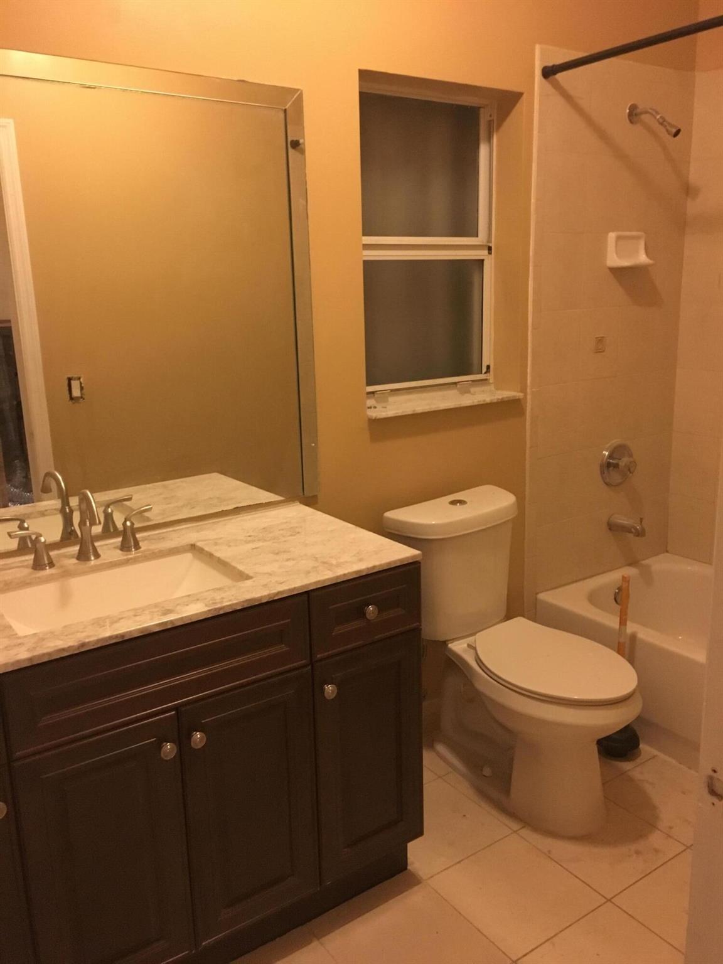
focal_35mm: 29
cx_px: 362
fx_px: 808
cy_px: 482
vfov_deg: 61.7
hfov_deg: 48.2
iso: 250
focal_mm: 4.15
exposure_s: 1/15
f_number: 2.2
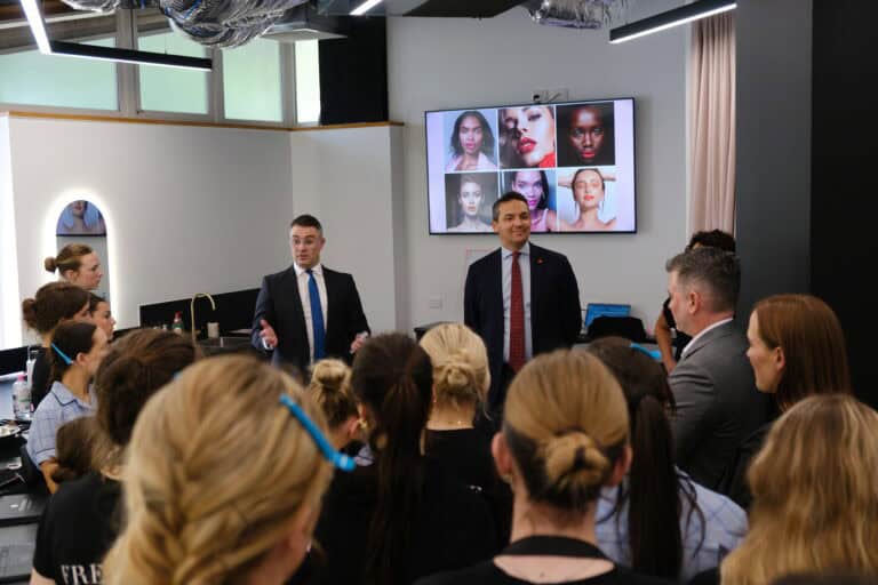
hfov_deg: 43.6
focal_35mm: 45
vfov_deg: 29.9
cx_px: 439
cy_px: 292
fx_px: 1097
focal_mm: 30.2
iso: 200
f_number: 3.6
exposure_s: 1/45
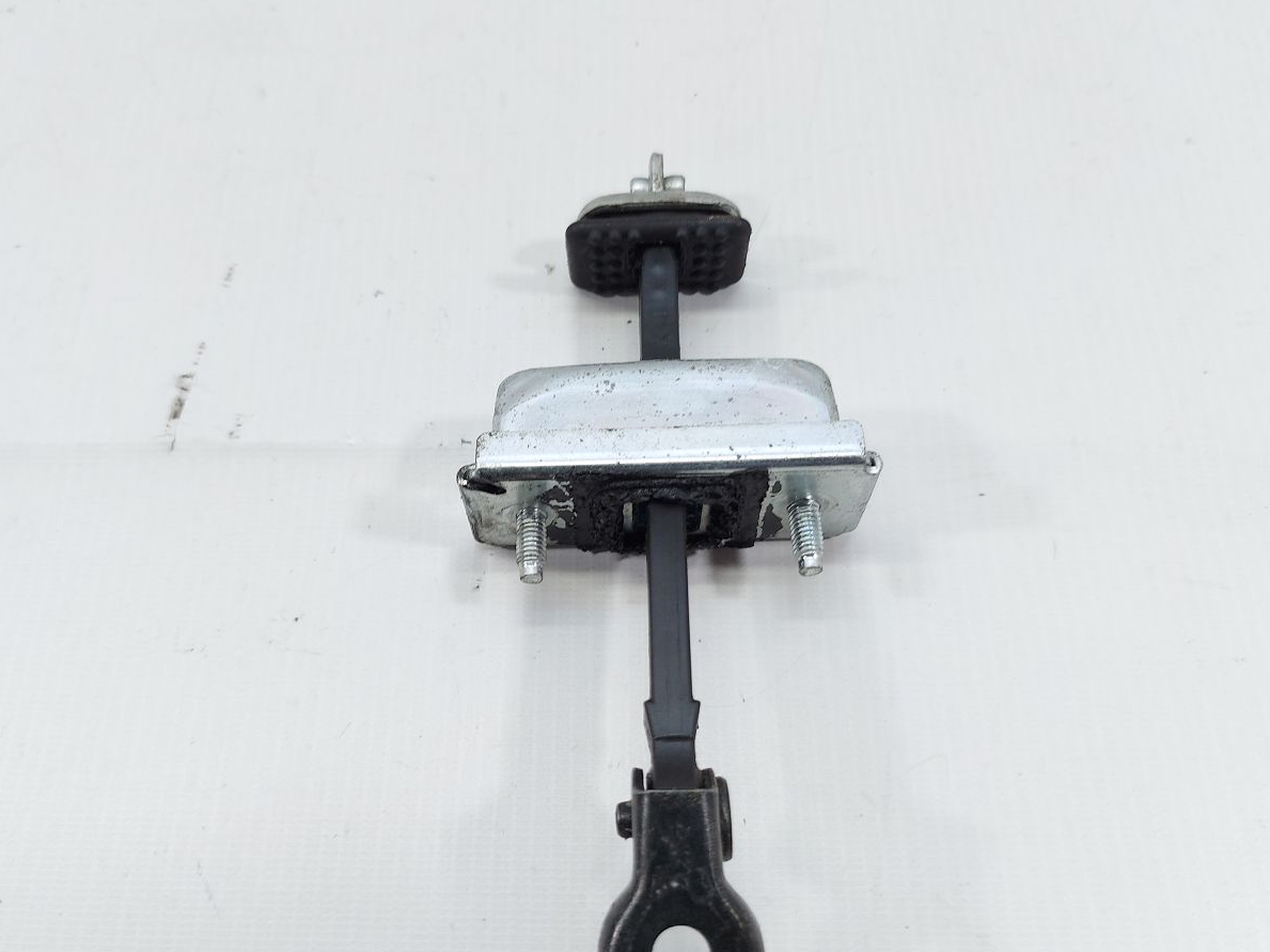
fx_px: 1027
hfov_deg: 63.4
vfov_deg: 49.7
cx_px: 583
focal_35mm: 28
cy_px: 506
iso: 40
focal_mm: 5.23
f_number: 1.8
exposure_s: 1/50
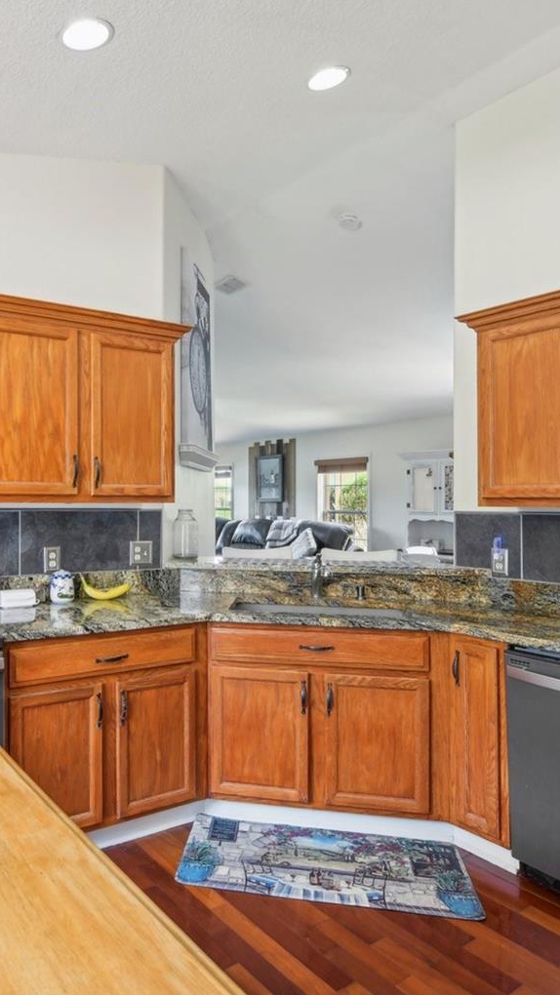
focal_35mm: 23
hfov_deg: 48.0
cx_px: 151
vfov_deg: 78.7
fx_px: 607
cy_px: 507
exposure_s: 1/5
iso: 400
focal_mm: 14
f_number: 8
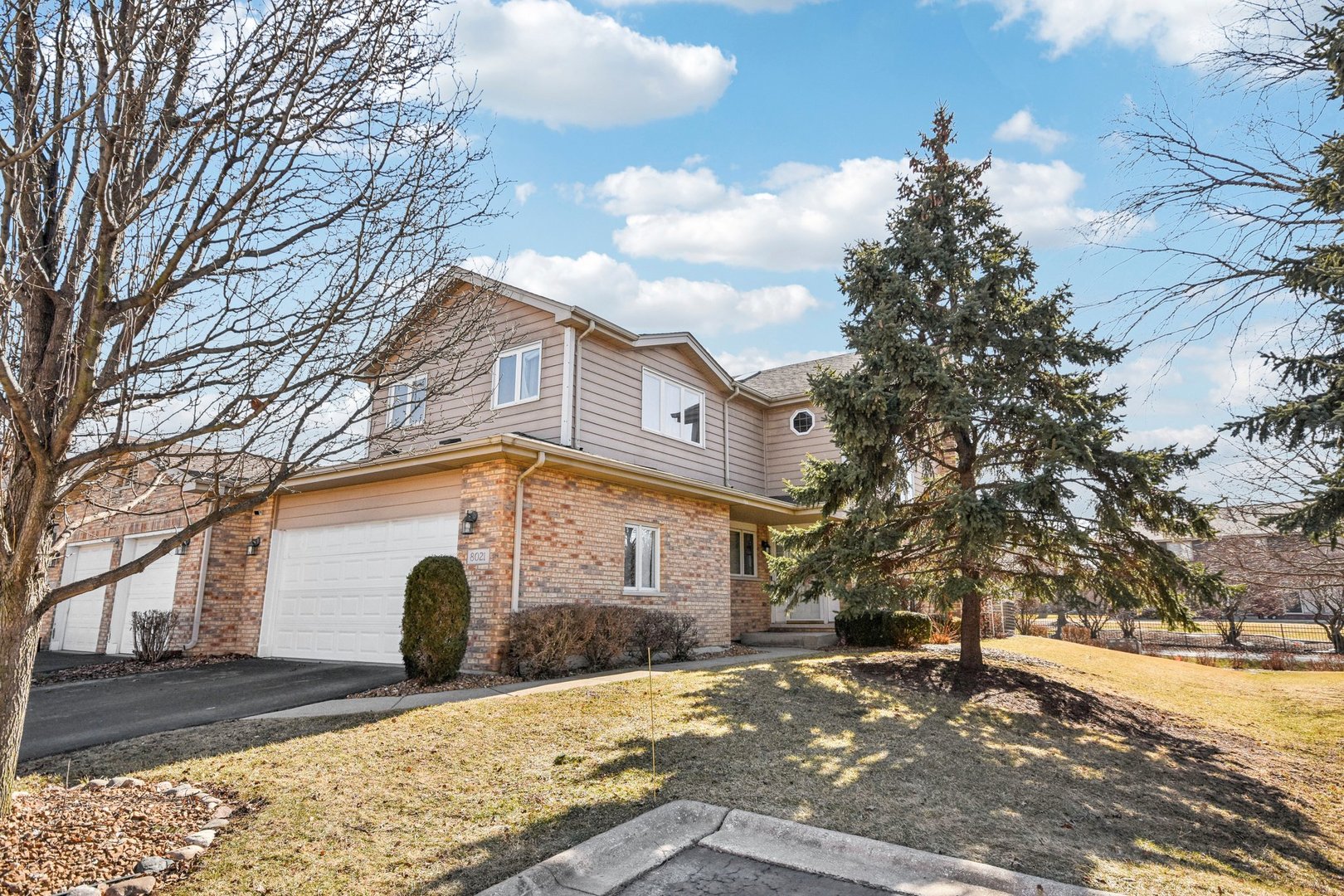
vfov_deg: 59.5
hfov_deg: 81.2
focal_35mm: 21
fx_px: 784
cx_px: 672
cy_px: 448
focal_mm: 14
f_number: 8
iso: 400
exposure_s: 1/640
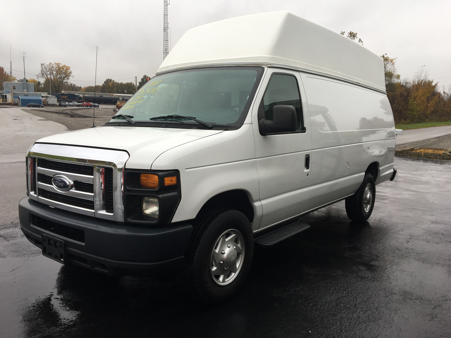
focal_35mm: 29
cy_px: 169
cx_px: 226
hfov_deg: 61.7
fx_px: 378
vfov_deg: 48.2
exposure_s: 1/144
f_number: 2.2
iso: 25
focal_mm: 4.15
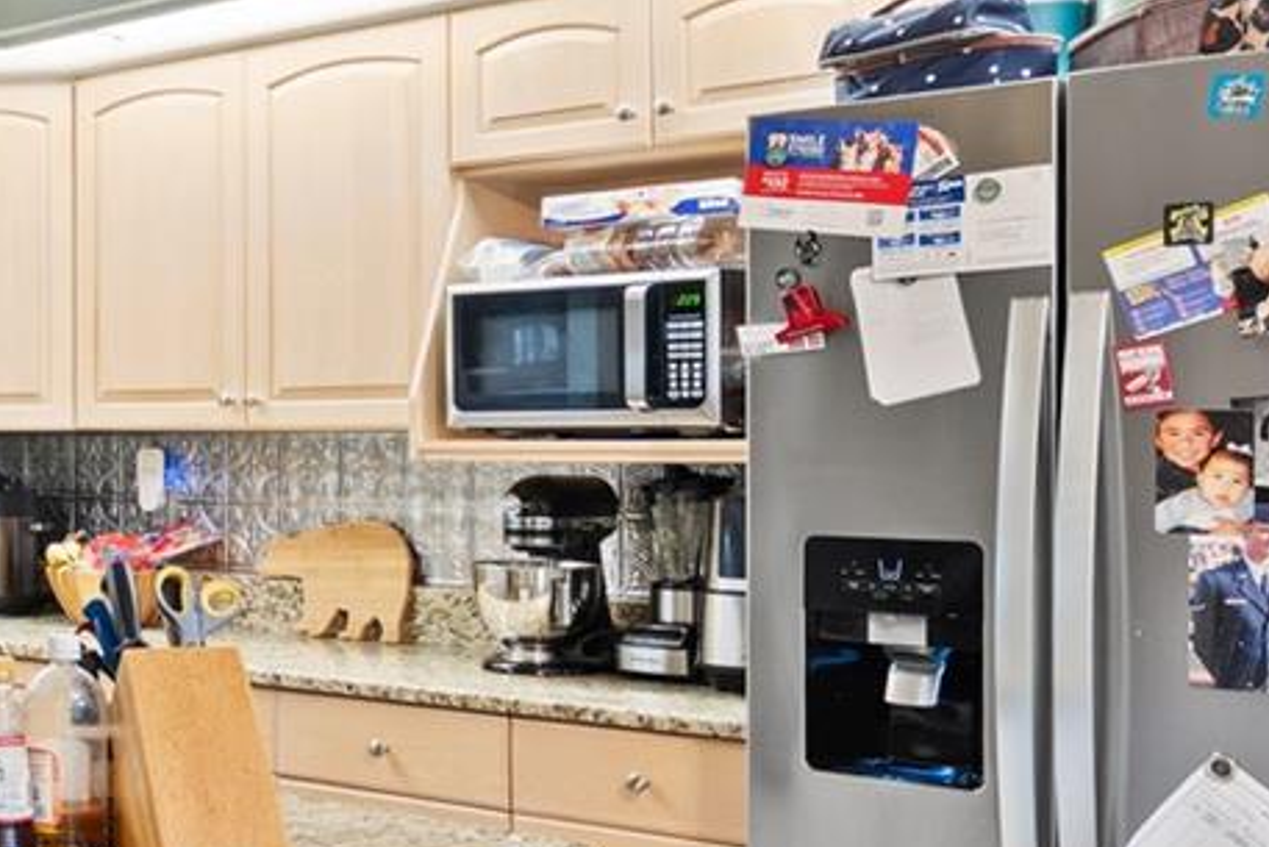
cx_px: -369
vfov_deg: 24.2
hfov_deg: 29.1
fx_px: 1975
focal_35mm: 56
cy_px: 455
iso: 800
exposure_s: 1/2.5
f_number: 7.1
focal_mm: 16
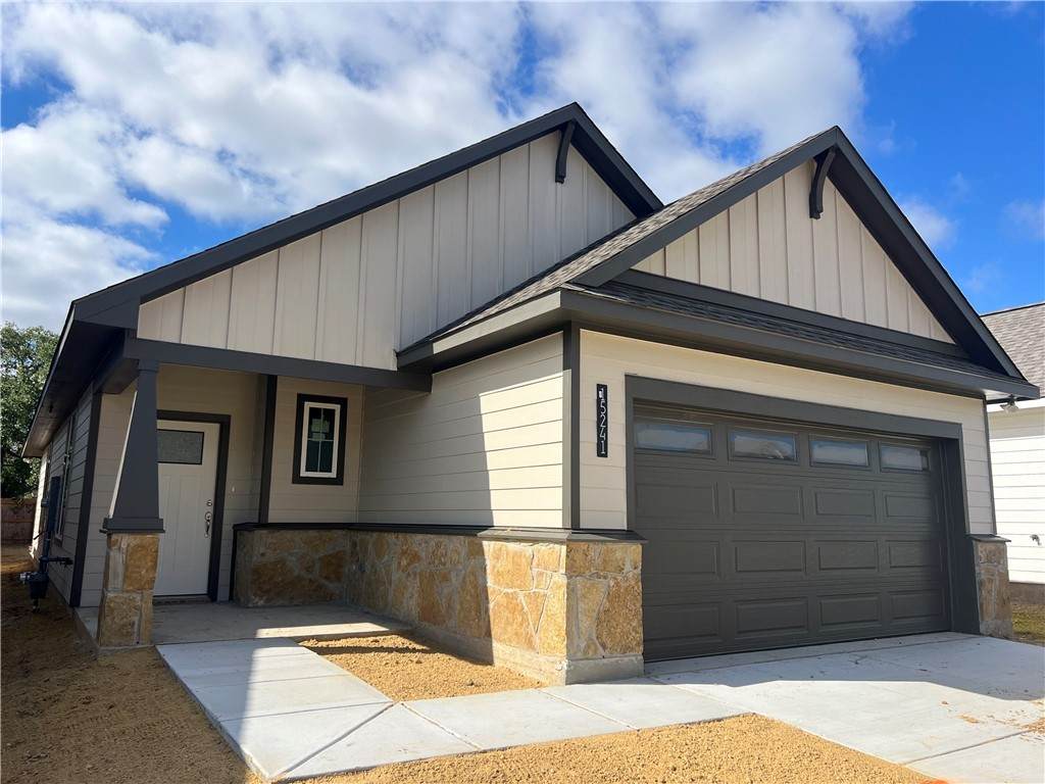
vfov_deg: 53.1
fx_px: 785
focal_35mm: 26
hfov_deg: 67.3
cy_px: 392
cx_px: 522
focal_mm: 5.7
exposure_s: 1/4444
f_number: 1.5
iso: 50
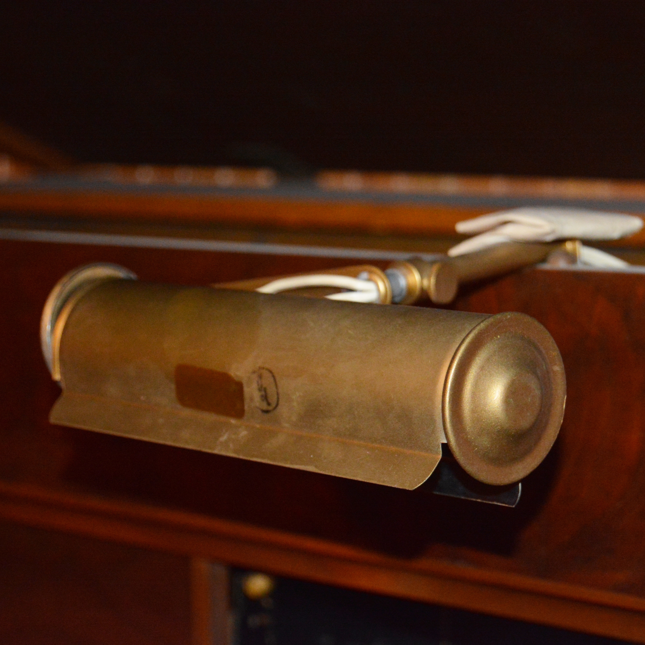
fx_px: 2108
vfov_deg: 17.4
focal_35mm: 100
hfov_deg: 17.4
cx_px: 420
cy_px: 322
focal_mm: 52
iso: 2500
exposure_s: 1/60
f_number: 5.6
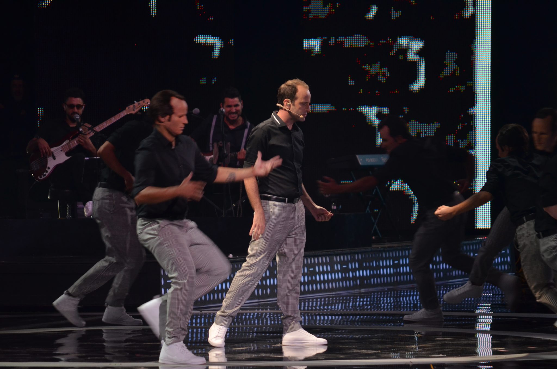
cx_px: 278
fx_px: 4632
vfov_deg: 4.6
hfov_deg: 6.9
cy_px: 184
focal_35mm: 300
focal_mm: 200
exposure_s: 1/125
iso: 800
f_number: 5.6
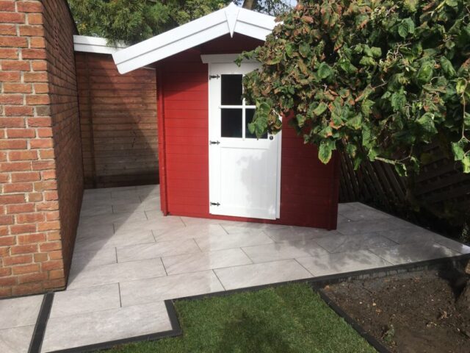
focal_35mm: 29
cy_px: 176
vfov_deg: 48.2
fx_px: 394
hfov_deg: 61.7
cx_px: 235
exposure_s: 1/1115
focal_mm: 4.15
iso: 25
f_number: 2.2
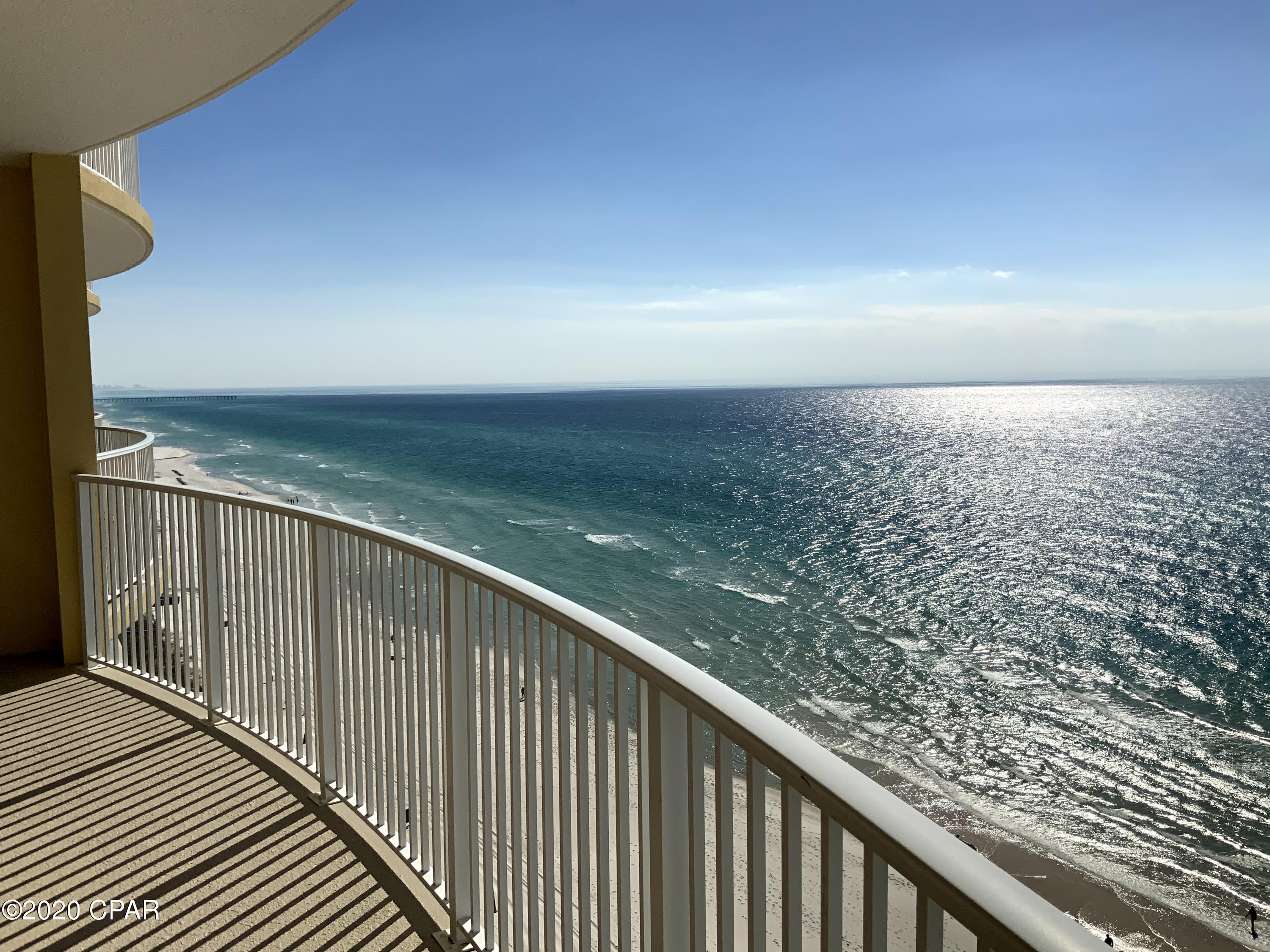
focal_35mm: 29
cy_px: 476
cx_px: 635
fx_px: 1064
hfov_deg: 61.7
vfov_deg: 48.2
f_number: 1.8
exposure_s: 1/10204
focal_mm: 3
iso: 20
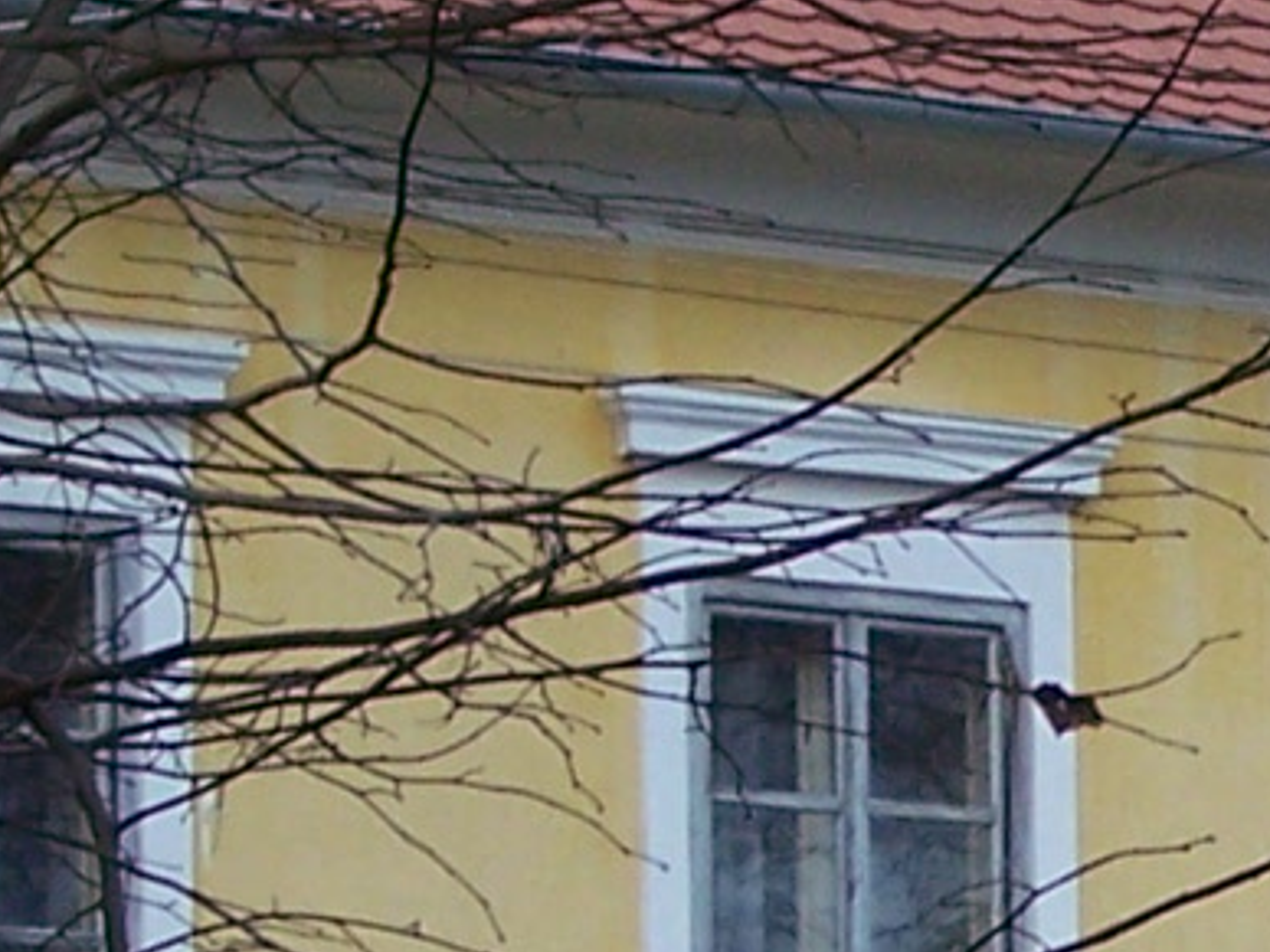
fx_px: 11117
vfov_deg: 4.9
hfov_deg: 6.5
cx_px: 1866
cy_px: 1116
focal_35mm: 303
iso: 80
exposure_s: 1/80
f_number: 3
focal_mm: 8.5
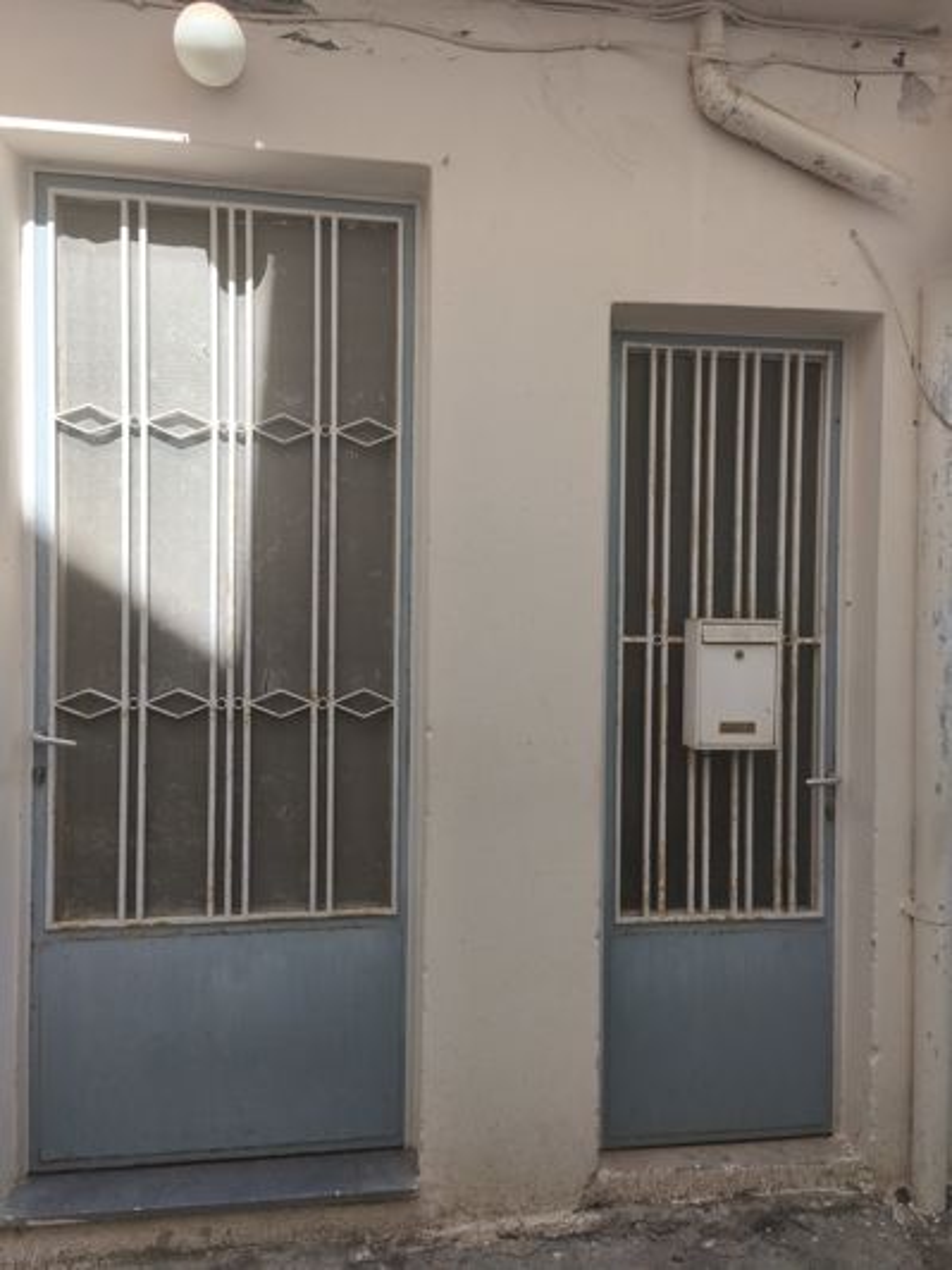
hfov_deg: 58.9
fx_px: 843
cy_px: 635
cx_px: 476
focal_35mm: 23
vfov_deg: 73.9
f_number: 1.7
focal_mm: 5.35
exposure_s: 1/1581
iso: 80
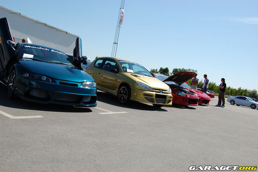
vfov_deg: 38.3
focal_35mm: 34
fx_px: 247
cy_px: 86
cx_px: 129
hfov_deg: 55.1
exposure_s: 1/400
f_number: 10
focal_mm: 23
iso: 200
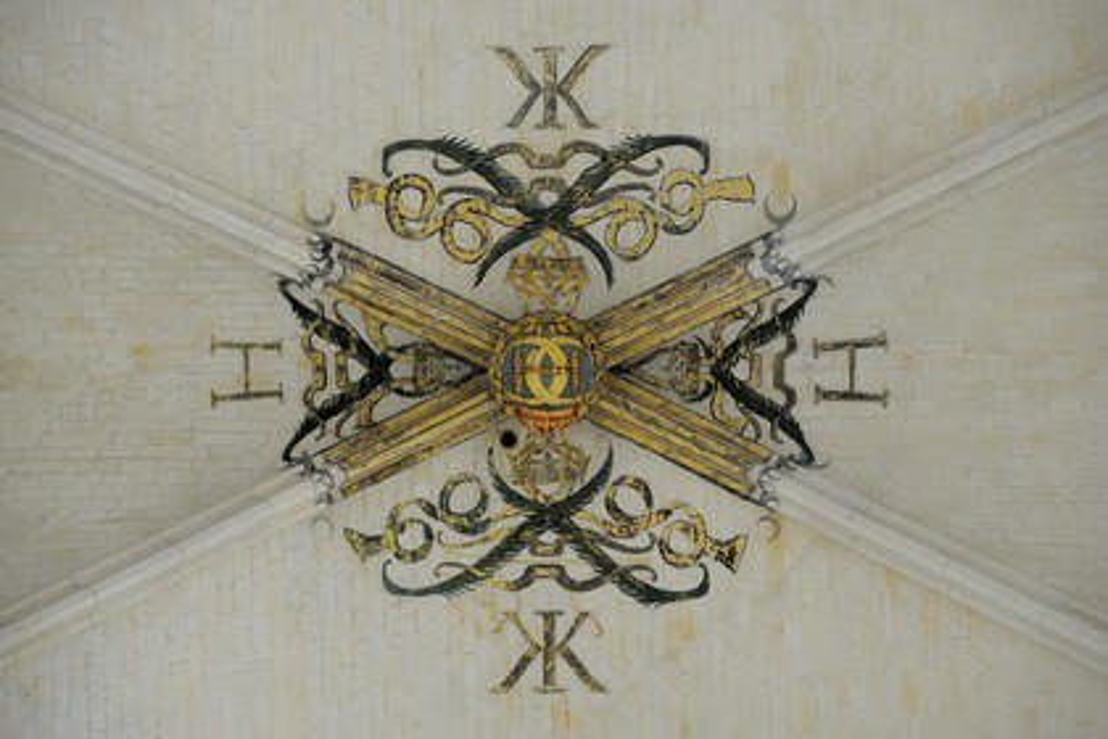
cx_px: 554
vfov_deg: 12.2
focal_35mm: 112
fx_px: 3447
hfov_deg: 18.3
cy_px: 370
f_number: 4
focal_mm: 112
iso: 800
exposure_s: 1/100
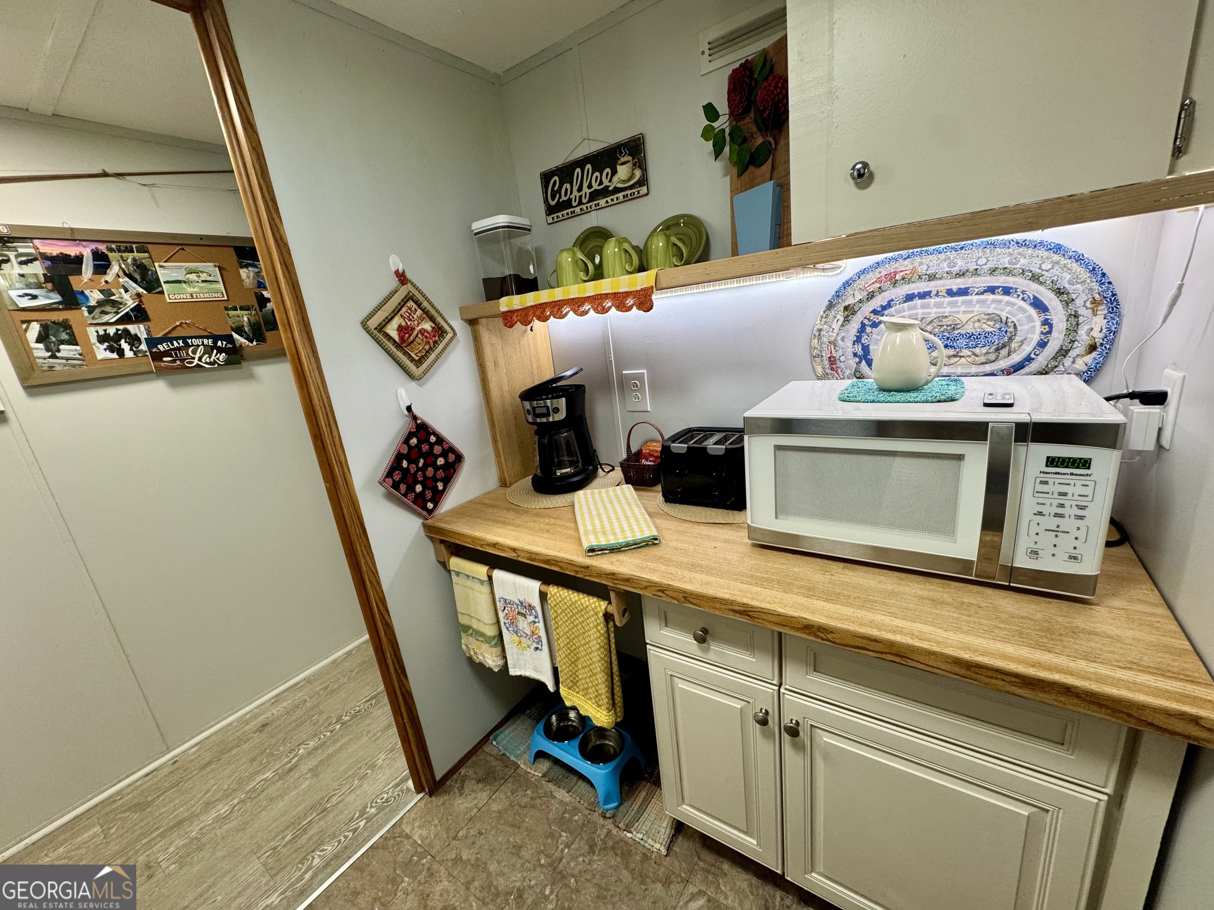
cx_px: 607
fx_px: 491
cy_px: 455
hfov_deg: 102.1
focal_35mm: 14
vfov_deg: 85.7
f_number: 2.2
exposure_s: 1/103
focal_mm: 2.22
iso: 160
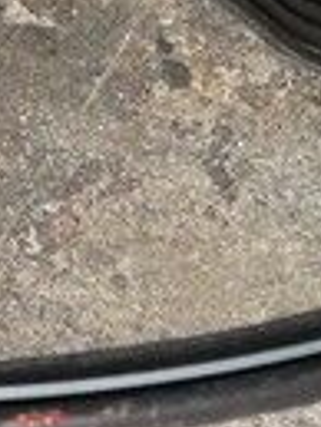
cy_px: -76
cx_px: -175
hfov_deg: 11.7
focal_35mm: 121
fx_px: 1494
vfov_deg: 15.7
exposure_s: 1/50
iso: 80
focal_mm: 3.81
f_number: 2.2
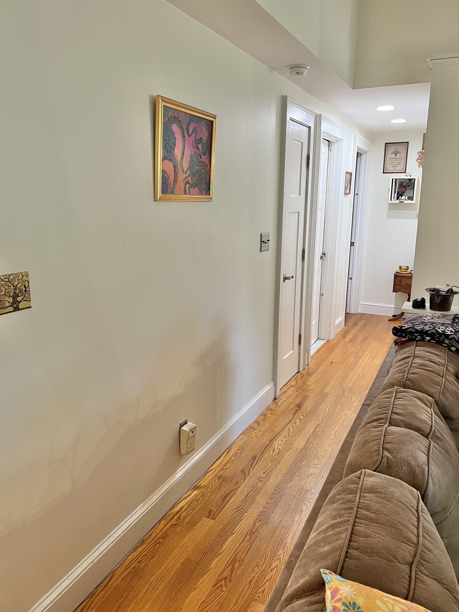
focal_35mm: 27
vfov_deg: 65.3
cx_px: 224
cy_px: 311
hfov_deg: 51.3
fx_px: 477
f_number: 1.5
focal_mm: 5.7
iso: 100
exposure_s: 1/60
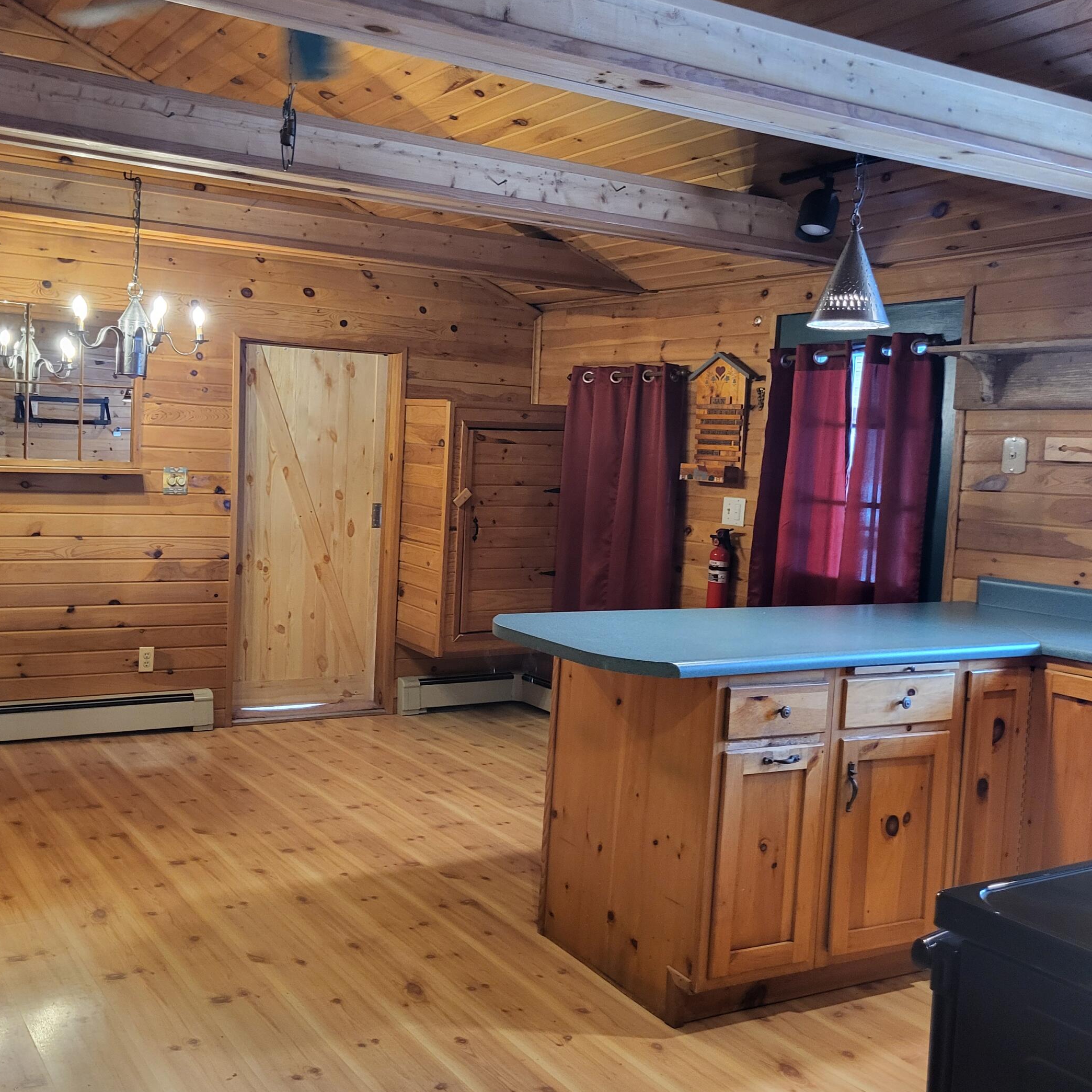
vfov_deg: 49.7
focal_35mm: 33
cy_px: 523
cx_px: 371
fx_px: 1178
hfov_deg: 49.0
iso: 500
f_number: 1.8
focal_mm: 5.4
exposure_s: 1/40
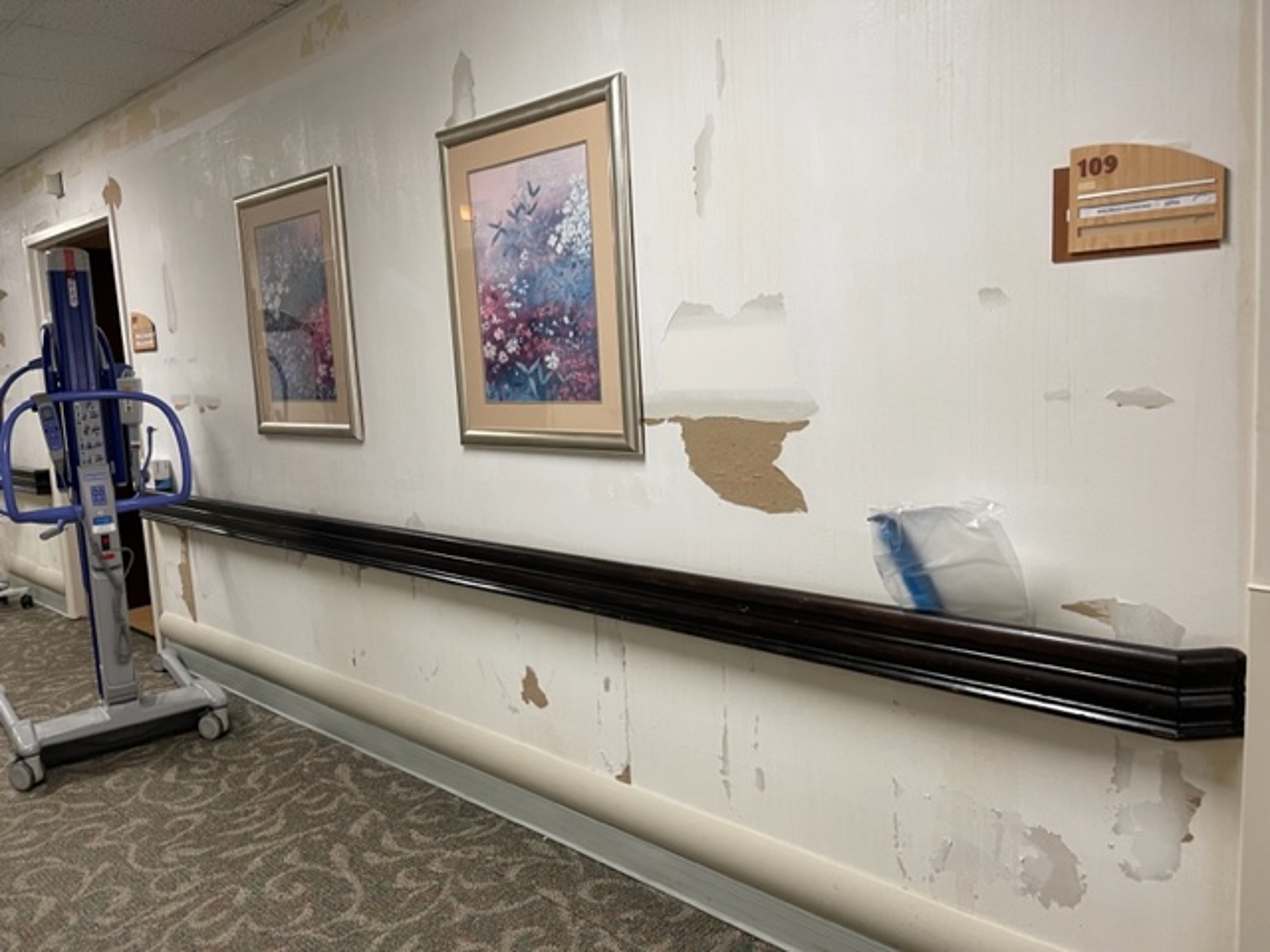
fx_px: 954
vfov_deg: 53.1
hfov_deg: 67.3
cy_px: 476
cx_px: 635
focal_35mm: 26
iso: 125
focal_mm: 5.1
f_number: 1.6
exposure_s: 1/60
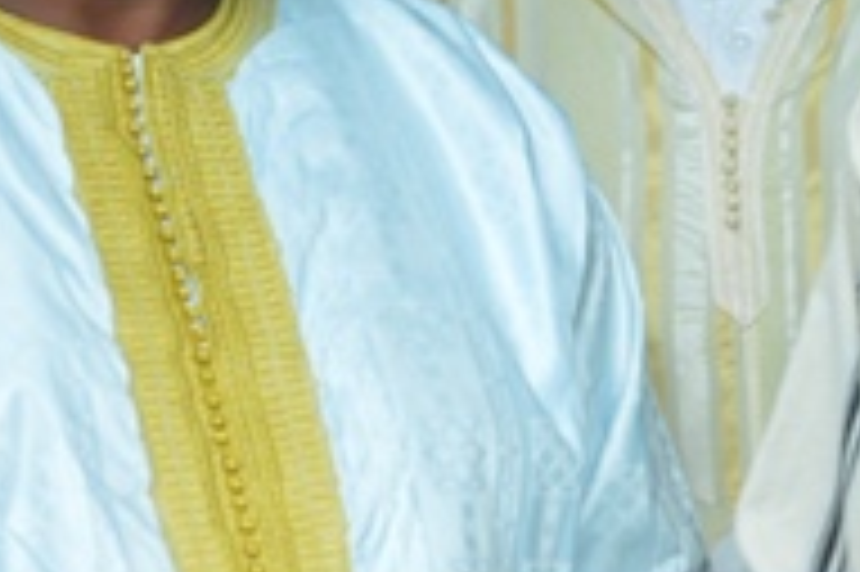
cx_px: 801
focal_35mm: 176
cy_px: 221
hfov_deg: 11.6
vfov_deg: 7.8
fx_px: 4193
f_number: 4.5
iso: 400
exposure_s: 1/40
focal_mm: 35
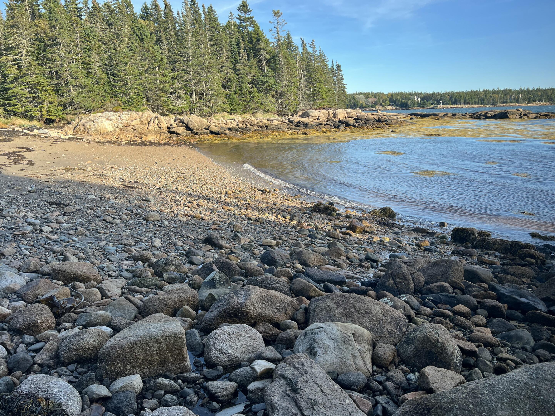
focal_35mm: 27
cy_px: 203
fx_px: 433
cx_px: 276
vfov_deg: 51.4
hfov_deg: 65.3
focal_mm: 5.7
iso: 50
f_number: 1.5
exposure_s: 1/1280
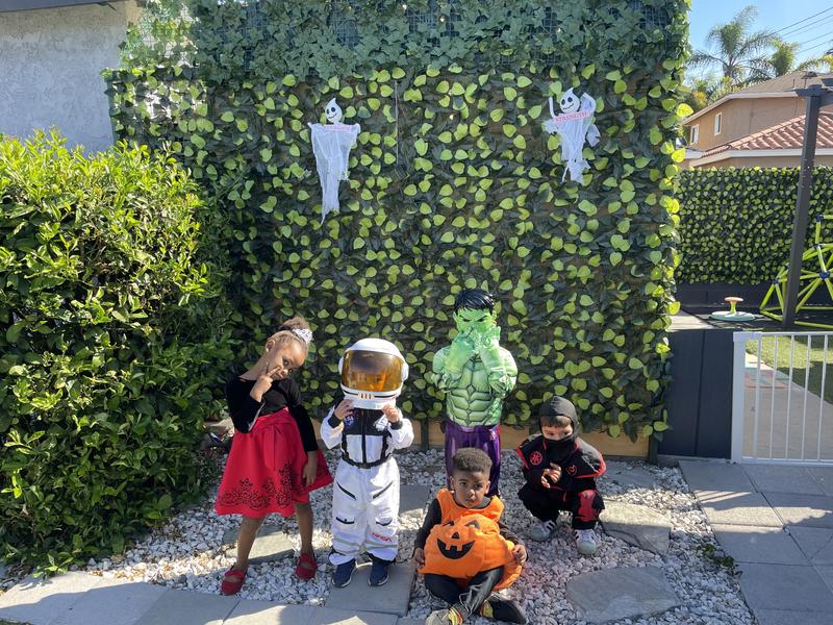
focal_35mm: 26
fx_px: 626
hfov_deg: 67.3
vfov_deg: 53.1
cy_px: 312
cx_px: 416
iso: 32
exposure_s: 1/527
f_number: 1.6
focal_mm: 4.2
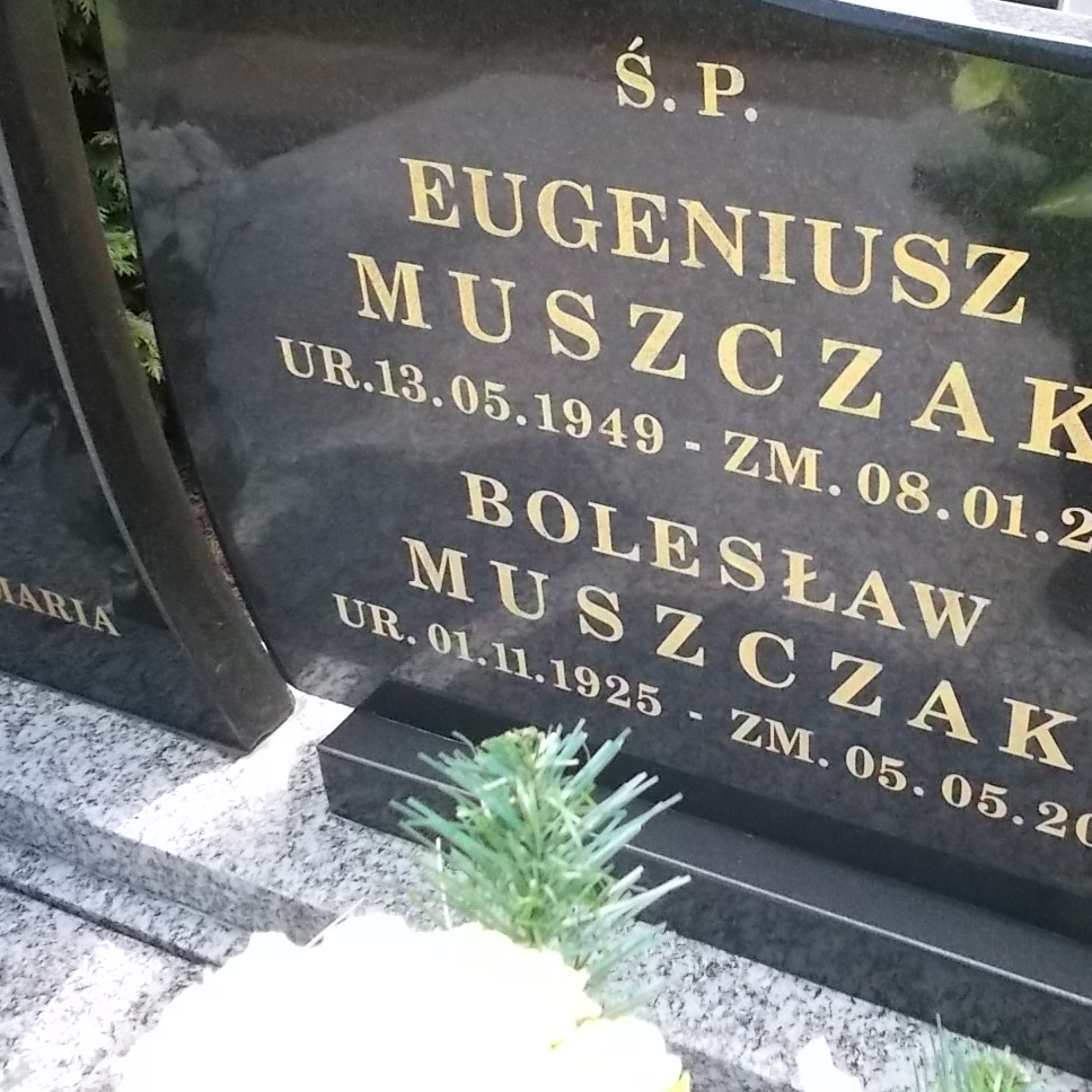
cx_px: 817
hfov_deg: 42.5
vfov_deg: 43.6
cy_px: 432
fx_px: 1356
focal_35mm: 38
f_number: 8
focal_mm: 4.6
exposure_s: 1/160
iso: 400
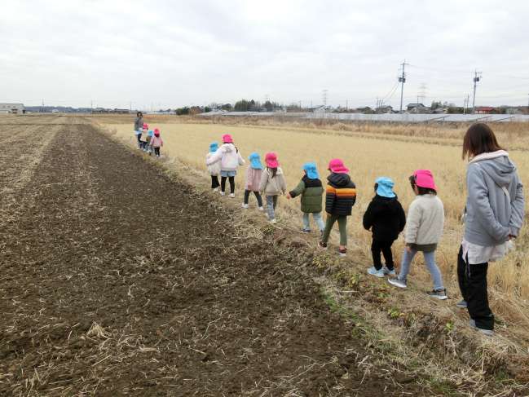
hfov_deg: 61.7
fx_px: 443
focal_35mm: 29
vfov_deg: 48.2
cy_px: 198
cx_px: 264
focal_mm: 5.2
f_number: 3.7
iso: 80
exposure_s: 1/250
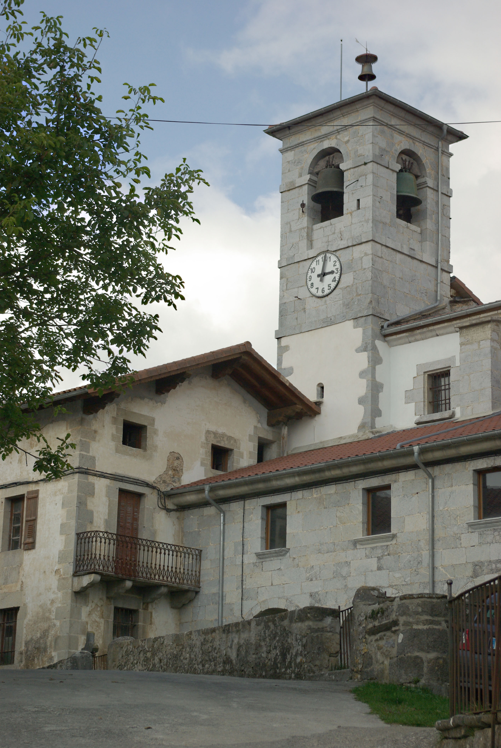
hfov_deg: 16.6
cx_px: 250
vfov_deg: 24.6
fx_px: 1717
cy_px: 374
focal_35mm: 82
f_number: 8
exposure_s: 1/500
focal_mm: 55
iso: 200
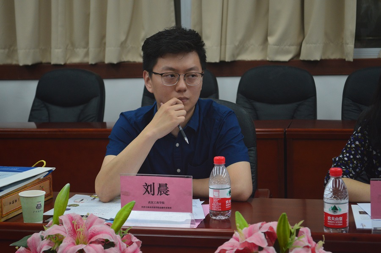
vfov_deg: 16.5
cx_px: 190
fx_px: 872
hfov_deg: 24.6
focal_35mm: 82
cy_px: 126
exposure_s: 1/25
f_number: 5.6
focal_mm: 55
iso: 800
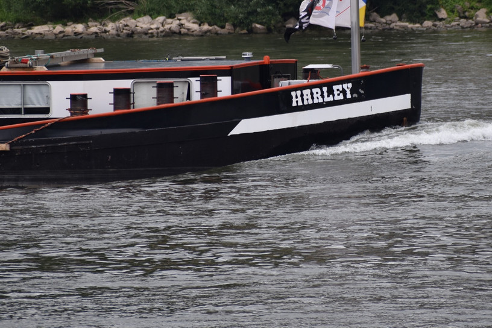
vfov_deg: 2.1
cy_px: 106
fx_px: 9047
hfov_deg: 3.1
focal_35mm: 662
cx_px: 294
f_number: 6.3
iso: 220
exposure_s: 1/500
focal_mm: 300
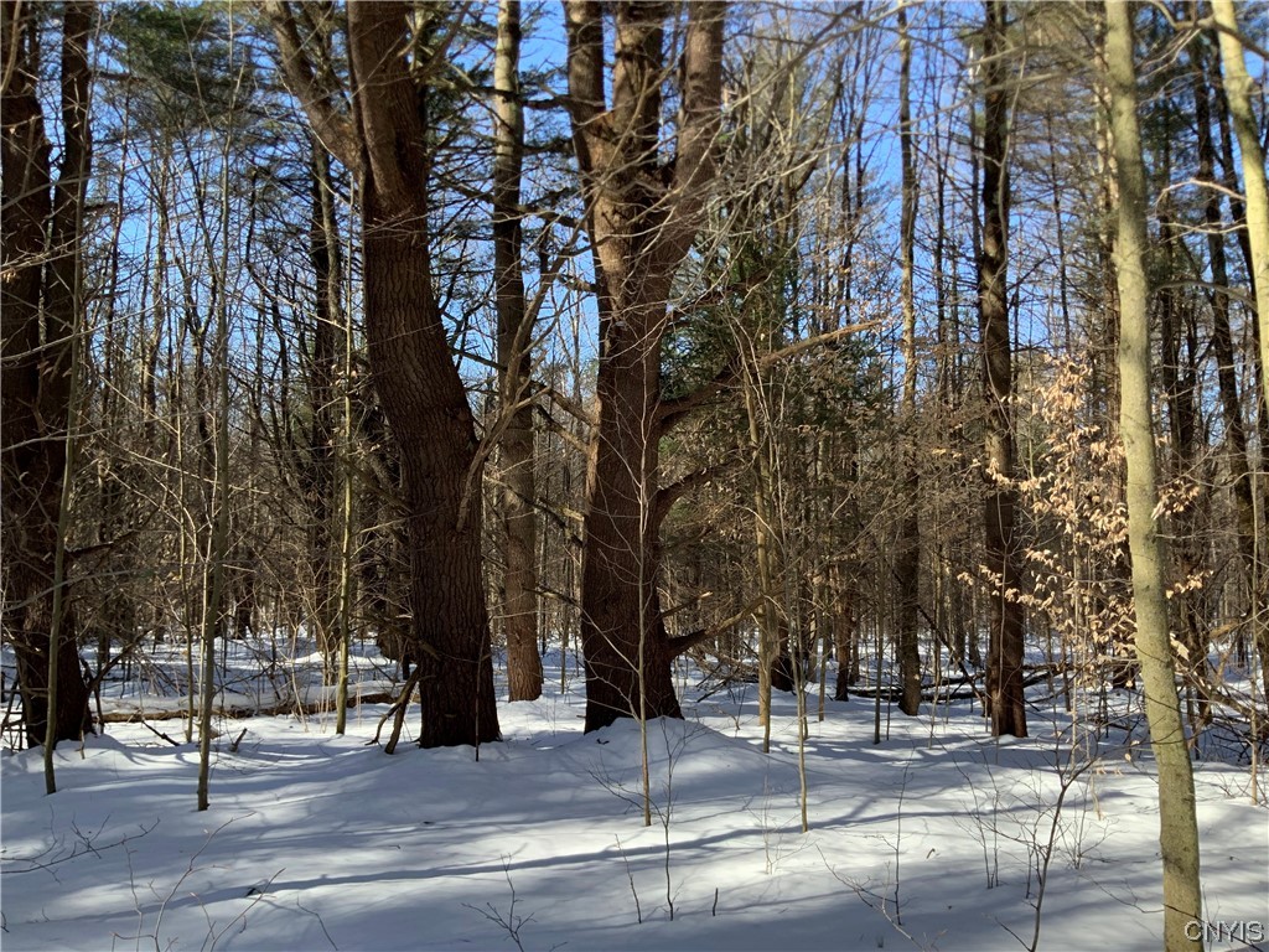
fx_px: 1063
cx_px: 634
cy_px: 476
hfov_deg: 61.7
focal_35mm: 29
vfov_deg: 48.2
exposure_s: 1/524
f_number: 1.8
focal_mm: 3
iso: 16
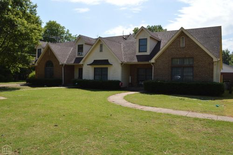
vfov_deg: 47.8
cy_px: 78
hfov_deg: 67.4
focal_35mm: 27
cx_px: 116
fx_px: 175
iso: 100
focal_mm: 18
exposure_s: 1/200
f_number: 9
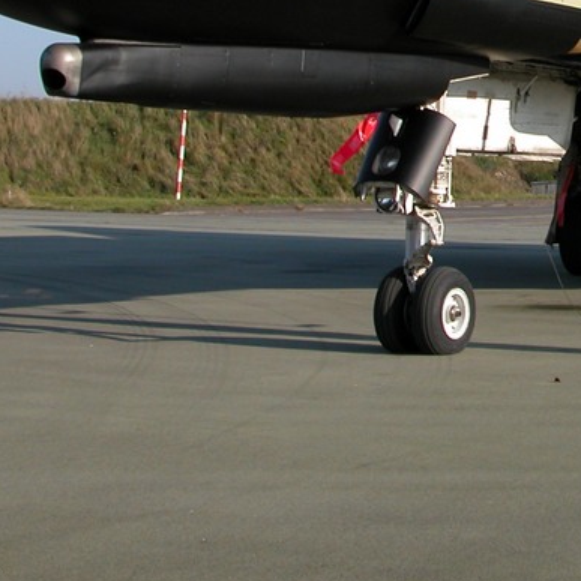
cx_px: 706
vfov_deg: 17.5
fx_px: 1823
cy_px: -57
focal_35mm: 96
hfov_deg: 17.2
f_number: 5.6
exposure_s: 1/303
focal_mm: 8.9
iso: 100
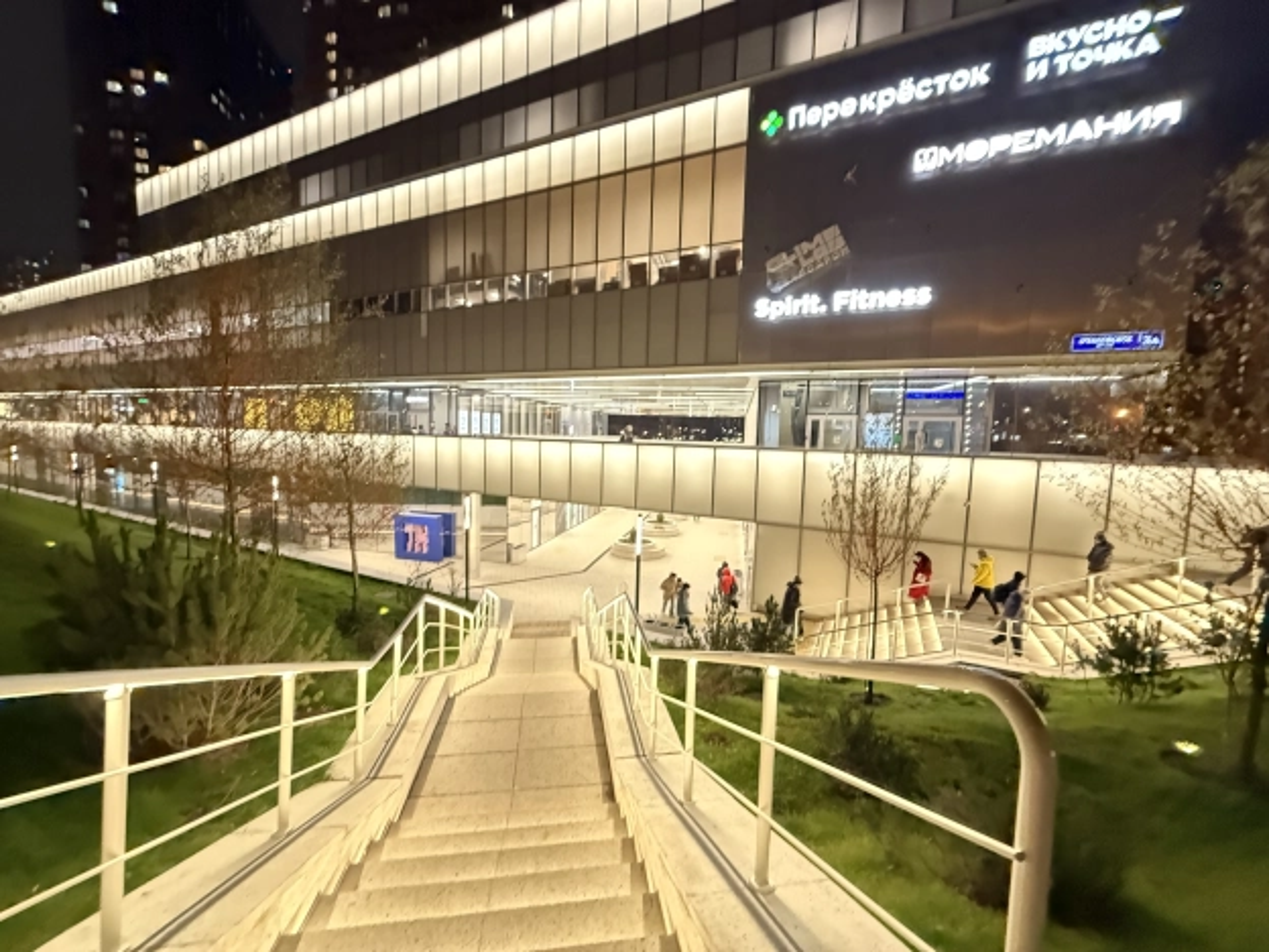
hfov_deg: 102.1
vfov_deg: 85.7
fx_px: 513
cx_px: 634
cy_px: 476
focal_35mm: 14
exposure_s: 1/33
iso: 1600
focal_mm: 2.22
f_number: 2.2
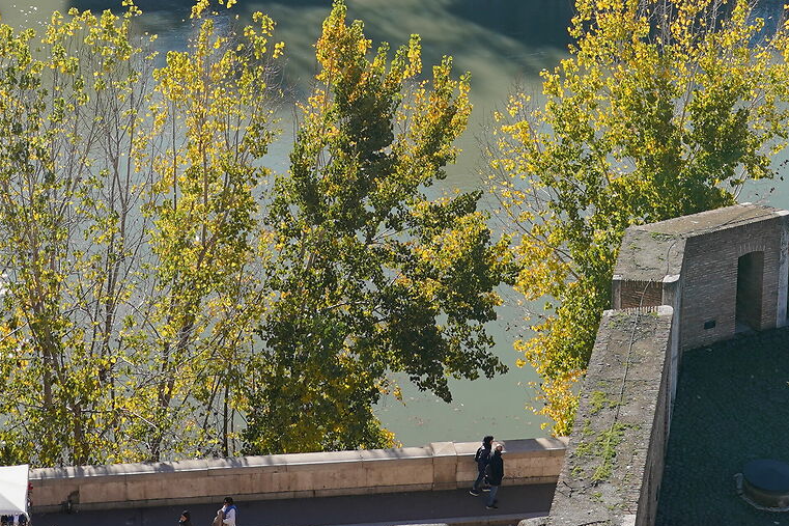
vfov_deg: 15.3
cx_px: 373
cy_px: -274
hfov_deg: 24.8
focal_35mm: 82
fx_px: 1797
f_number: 7.1
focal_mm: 26
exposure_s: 1/200
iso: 100
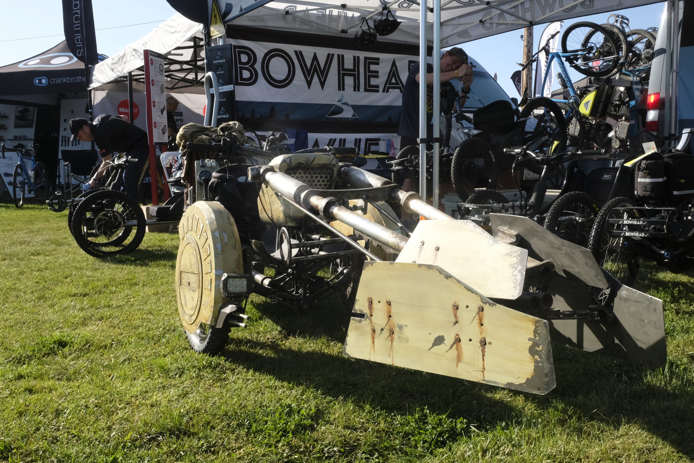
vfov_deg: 41.1
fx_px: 617
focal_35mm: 32
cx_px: 347
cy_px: 232
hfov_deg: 58.7
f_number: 16
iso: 1600
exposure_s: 1/450
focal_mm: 21.4
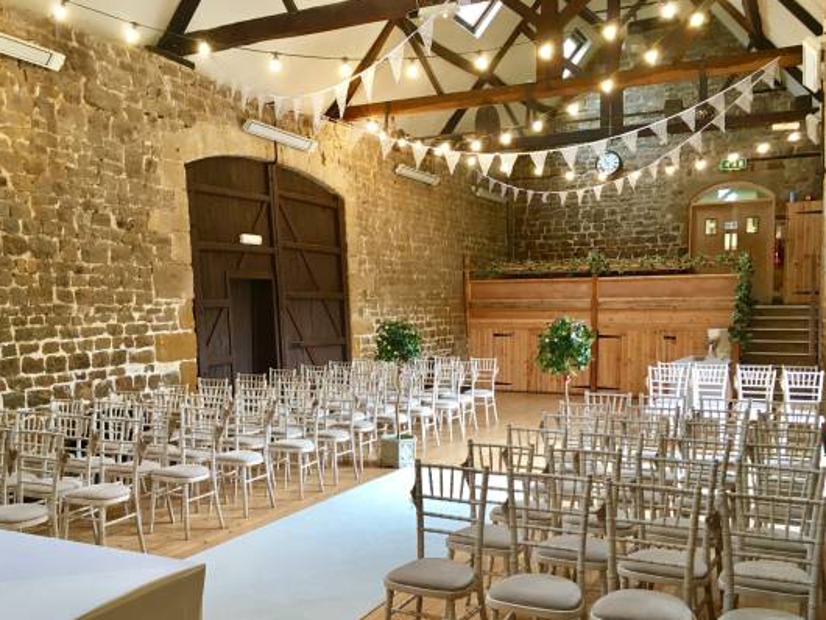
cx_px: 341
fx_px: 836
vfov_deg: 40.6
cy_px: 358
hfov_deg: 52.3
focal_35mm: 35
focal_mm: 4.15
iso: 64
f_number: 2.2
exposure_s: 1/33
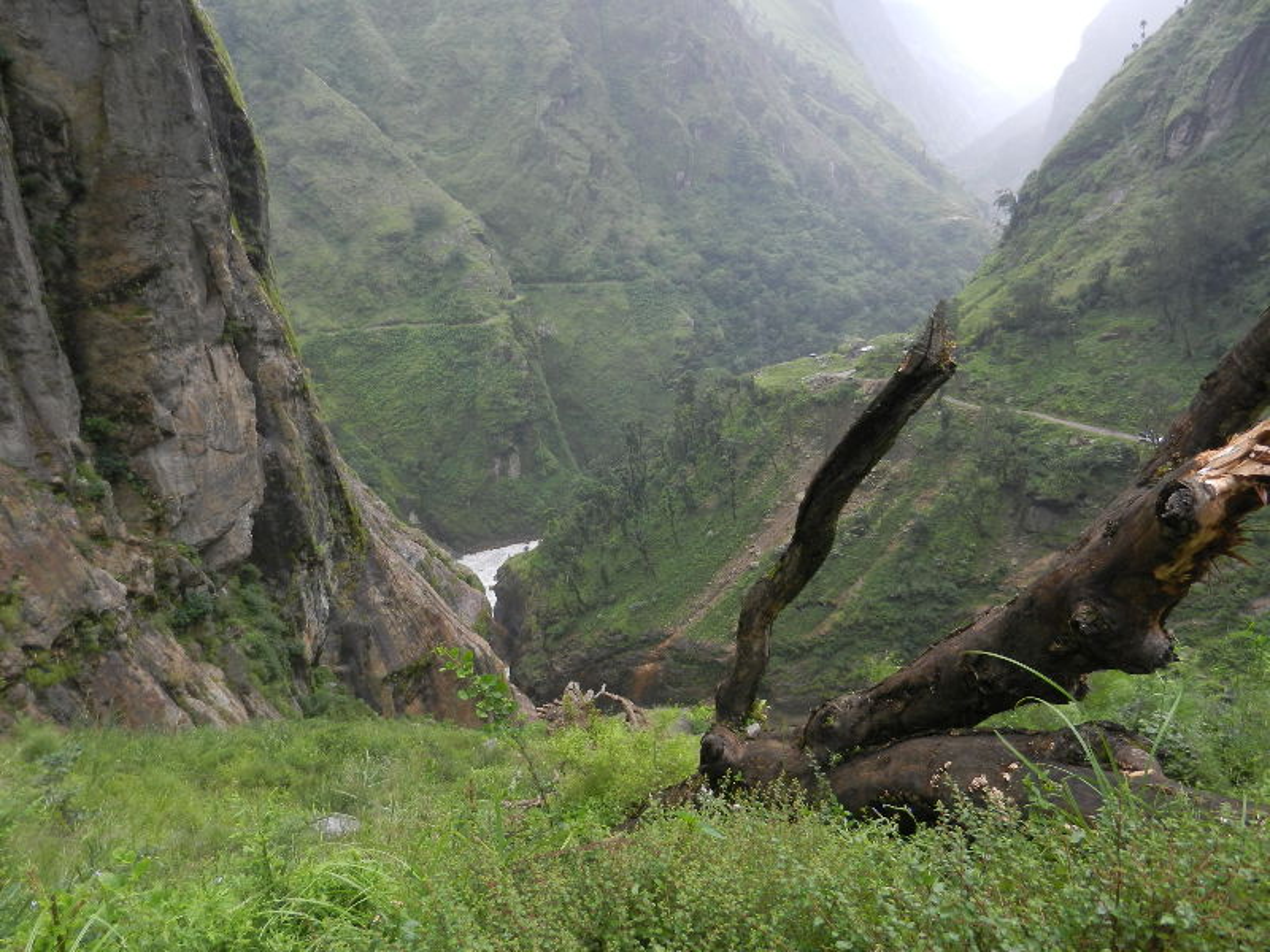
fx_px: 917
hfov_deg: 69.4
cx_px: 635
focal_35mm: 25
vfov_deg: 54.9
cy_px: 476
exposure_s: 1/160
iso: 160
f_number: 3.5
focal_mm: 4.5
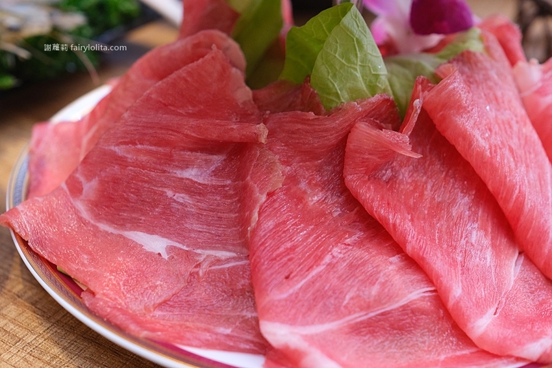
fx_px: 536
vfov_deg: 37.8
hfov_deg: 54.5
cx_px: 276
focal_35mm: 35
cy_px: 184
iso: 1000
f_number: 3.6
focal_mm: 23
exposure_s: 1/38
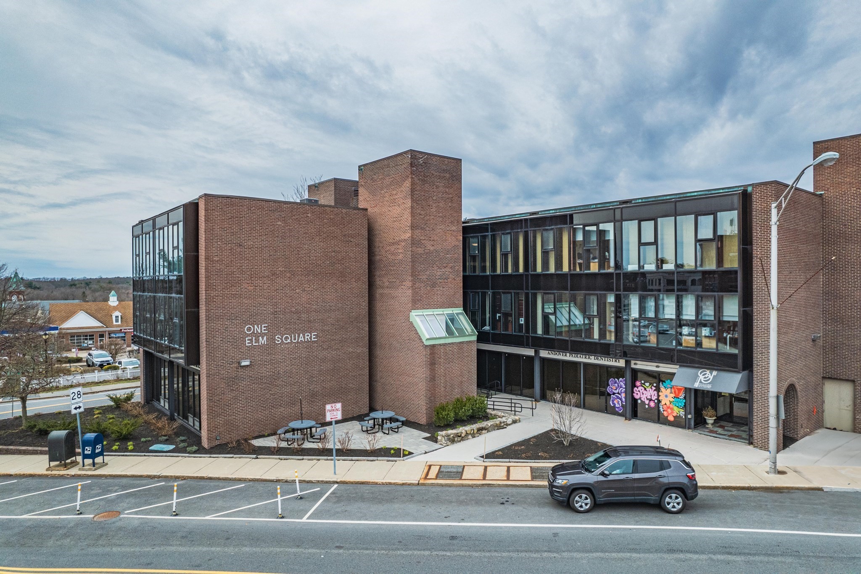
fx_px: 526
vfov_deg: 57.2
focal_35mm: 22
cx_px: 430
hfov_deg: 78.6
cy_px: 287
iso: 110
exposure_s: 1/2000
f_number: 2.8
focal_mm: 8.38
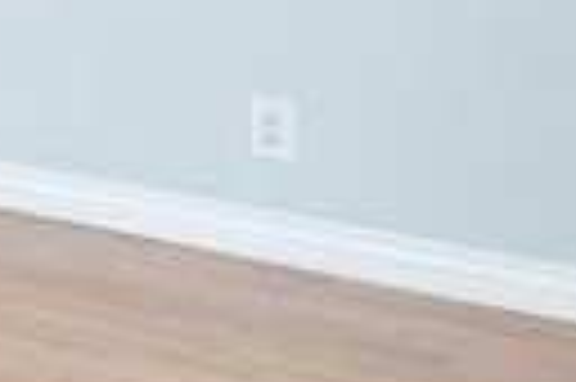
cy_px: -317
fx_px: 1790
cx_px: -864
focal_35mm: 112
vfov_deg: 11.3
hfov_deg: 13.1
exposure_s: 1/125
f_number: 5.6
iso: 800
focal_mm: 14
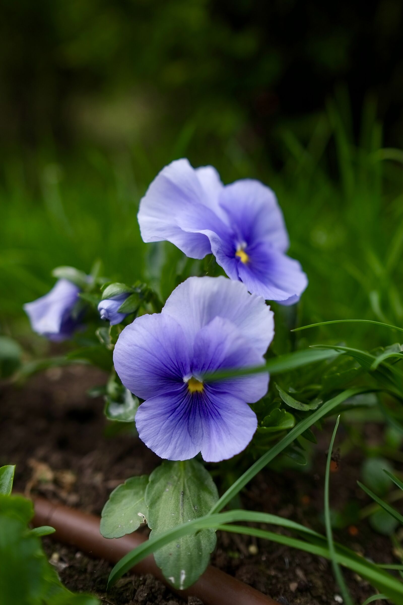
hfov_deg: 37.9
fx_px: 588
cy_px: 302
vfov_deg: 54.4
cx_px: 202
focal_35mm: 35
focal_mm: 23
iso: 200
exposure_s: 1/1400
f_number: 2
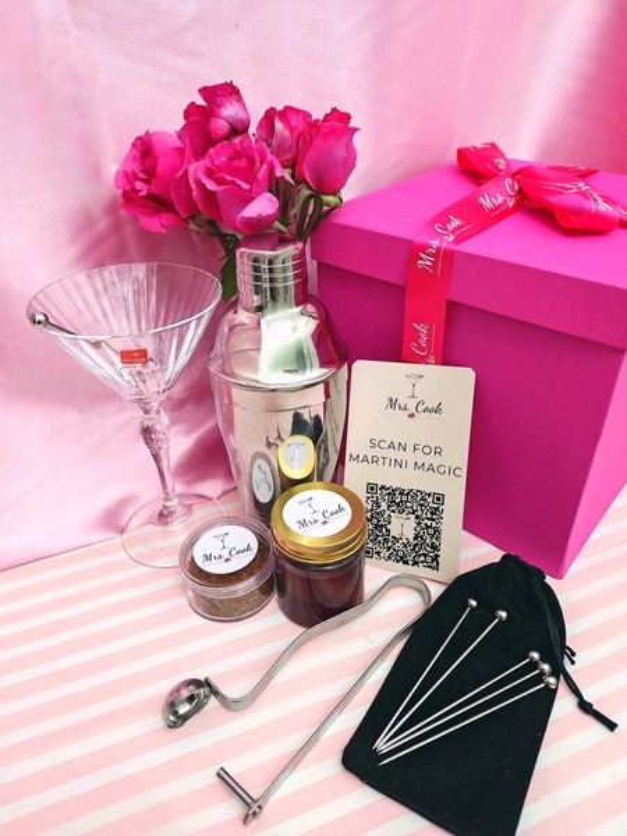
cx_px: 314
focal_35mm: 24
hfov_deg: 56.8
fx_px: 580
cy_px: 418
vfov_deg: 71.6
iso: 1600
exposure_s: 1/50
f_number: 1.9
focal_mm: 6.12
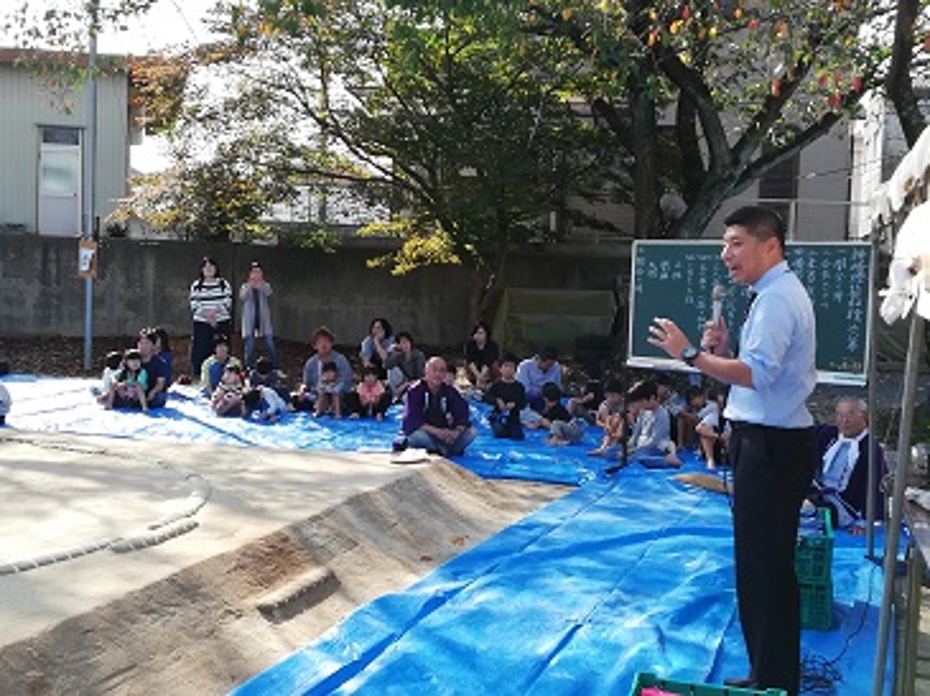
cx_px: 465
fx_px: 1154
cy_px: 348
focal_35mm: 43
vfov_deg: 33.5
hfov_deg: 43.9
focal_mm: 3.81
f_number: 2.2
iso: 50
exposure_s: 1/340
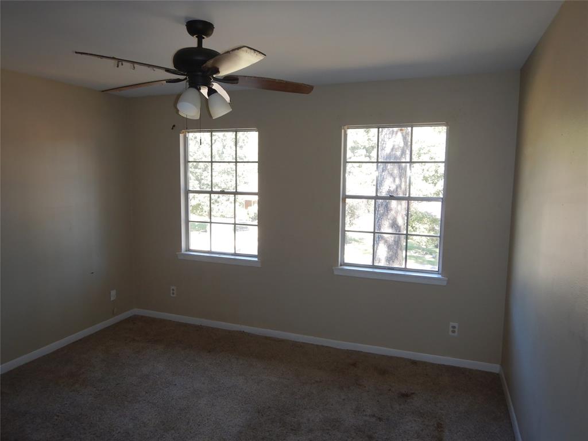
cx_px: 294
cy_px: 220
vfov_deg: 56.8
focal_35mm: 24
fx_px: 408
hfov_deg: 71.6
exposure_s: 1/60
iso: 125
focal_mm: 4.3
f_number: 2.8
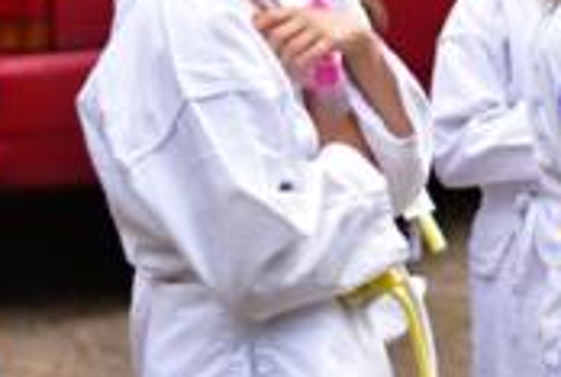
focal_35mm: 215
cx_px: 674
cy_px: -103
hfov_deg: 9.4
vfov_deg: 6.4
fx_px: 3359
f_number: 2
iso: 100
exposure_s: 1/250
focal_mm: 50
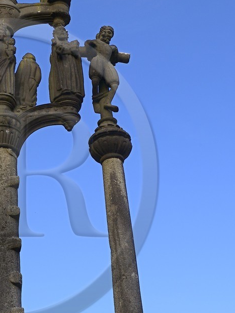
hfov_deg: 16.6
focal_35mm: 87
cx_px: 1
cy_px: 175
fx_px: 787
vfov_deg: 22.5
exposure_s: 1/200
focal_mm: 35
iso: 200
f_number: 9
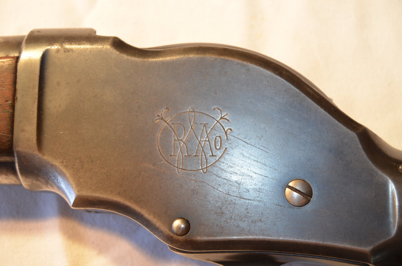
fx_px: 702
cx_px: 201
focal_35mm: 63
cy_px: 133
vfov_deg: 21.5
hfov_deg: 32.0
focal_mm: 42
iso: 400
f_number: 5
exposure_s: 1/60
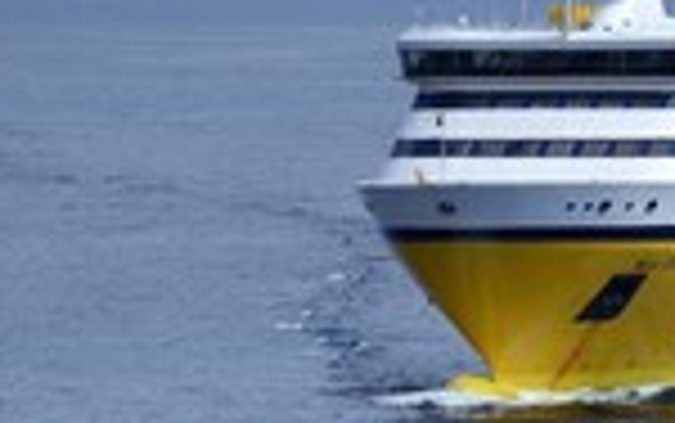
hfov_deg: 4.0
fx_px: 9702
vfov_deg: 2.5
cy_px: -68
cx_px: 598
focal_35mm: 527
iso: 200
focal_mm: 185
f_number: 13
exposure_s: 1/320
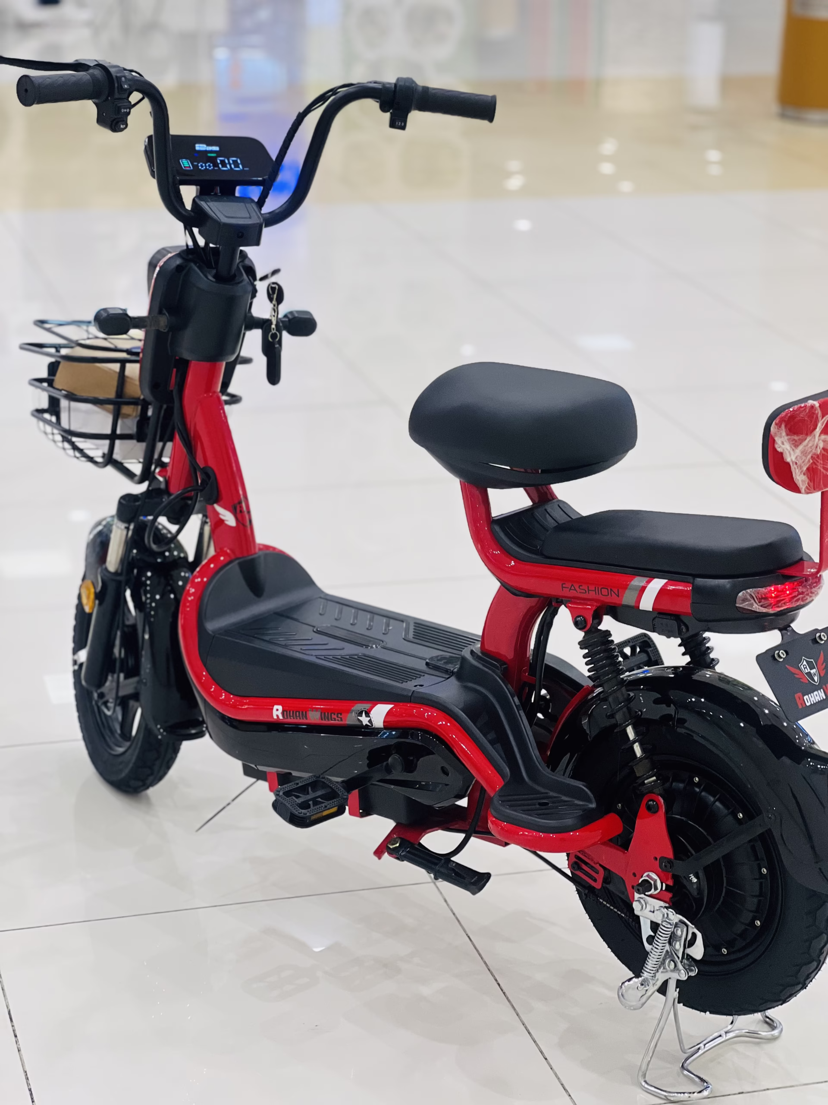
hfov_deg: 19.1
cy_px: 552
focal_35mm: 77
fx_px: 2456
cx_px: 414
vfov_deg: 25.3
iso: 125
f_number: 2.8
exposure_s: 1/33
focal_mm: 9
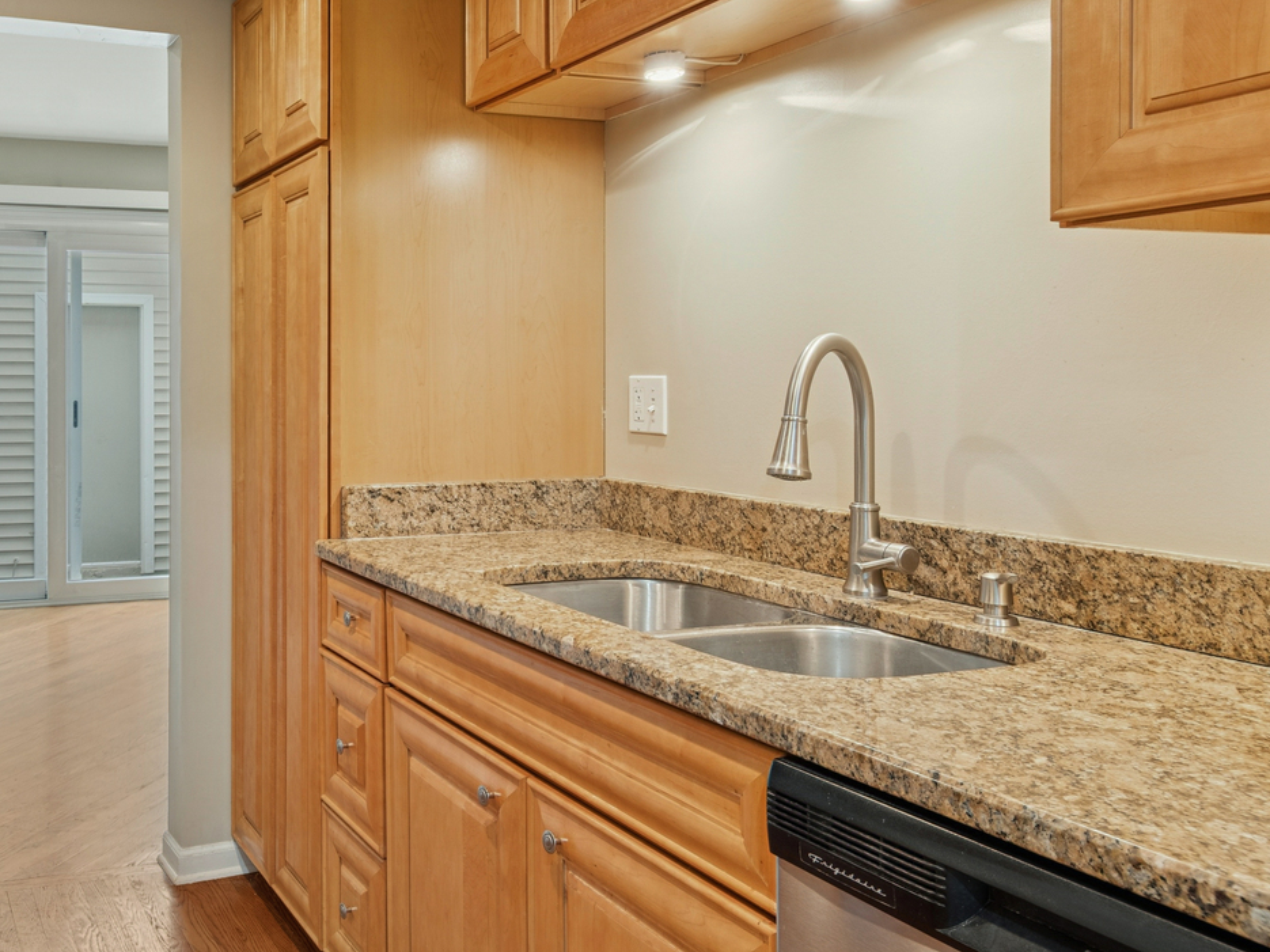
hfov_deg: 54.3
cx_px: 193
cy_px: 431
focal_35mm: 30
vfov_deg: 46.7
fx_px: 1101
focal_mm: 12
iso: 320
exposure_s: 1/1.67
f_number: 8
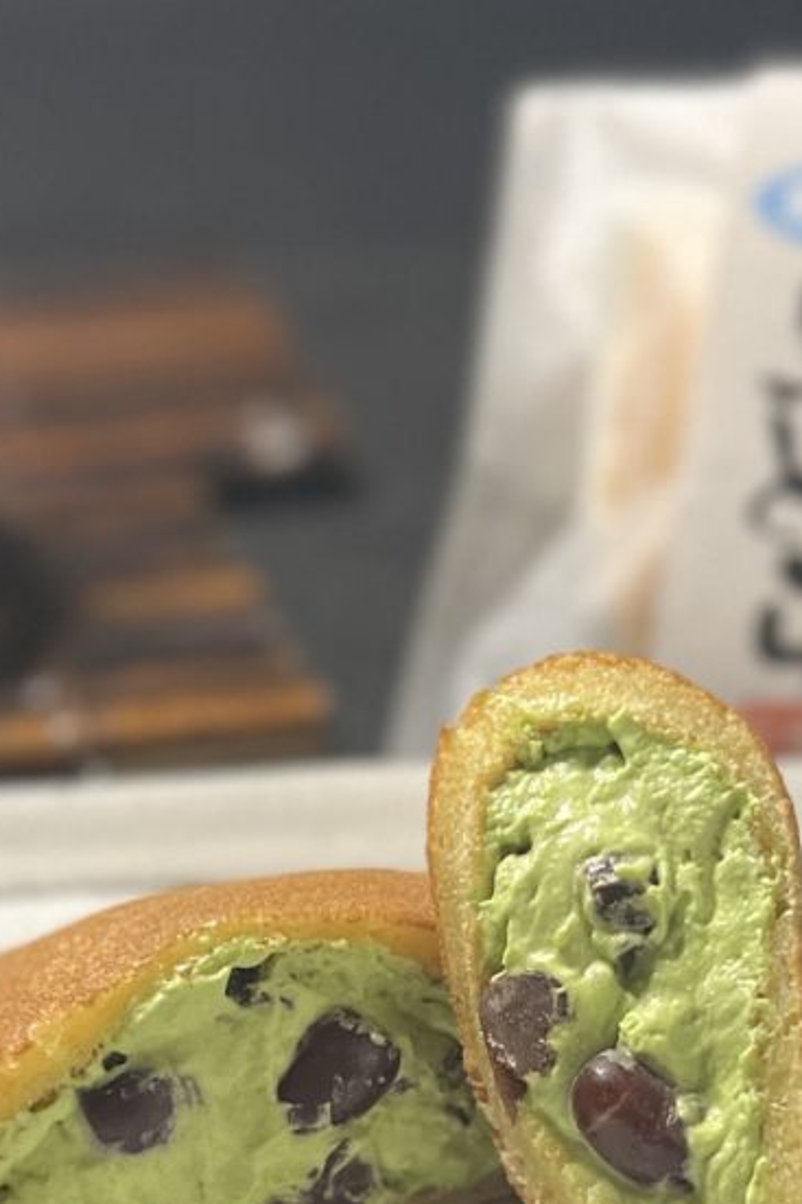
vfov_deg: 36.1
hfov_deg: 24.6
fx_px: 1839
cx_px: 396
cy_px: 745
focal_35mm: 55
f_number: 1.5
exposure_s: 1/60
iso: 320
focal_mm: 5.7
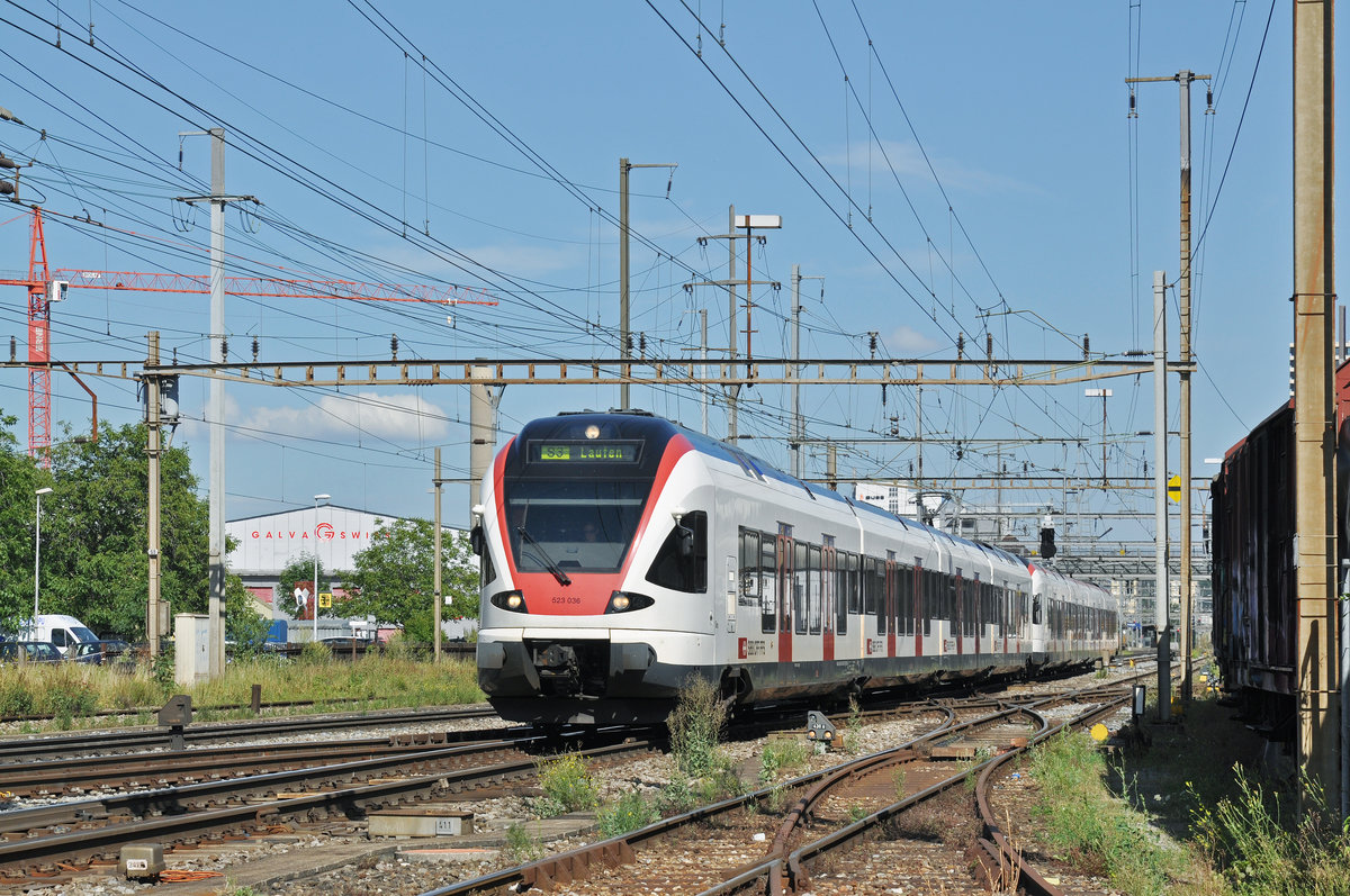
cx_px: 675
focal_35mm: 93
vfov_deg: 14.7
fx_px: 3483
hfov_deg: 21.9
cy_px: 448
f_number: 7.1
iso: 200
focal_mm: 62
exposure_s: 1/1000
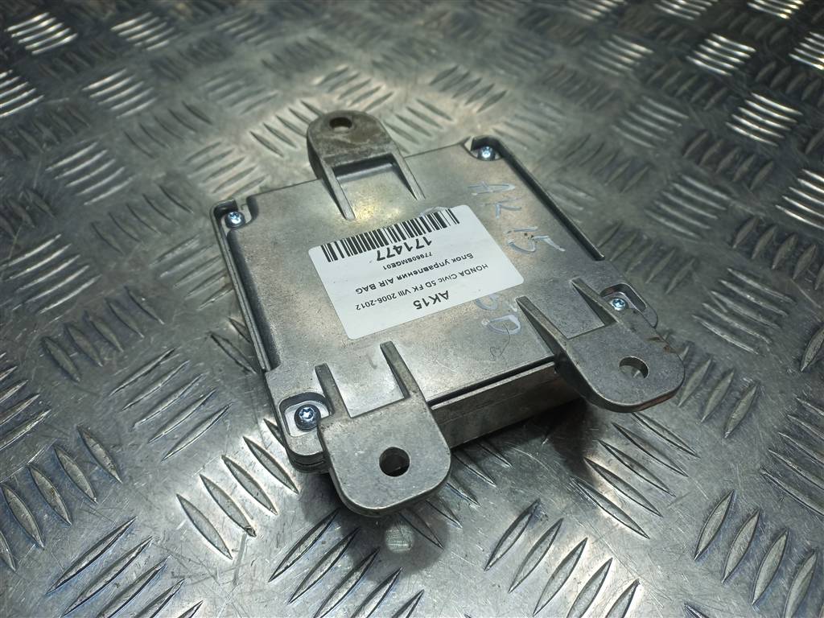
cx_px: 412
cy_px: 309
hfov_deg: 69.4
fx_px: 595
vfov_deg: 54.9
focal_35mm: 25
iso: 25
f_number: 1.8
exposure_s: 1/100
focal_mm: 4.6
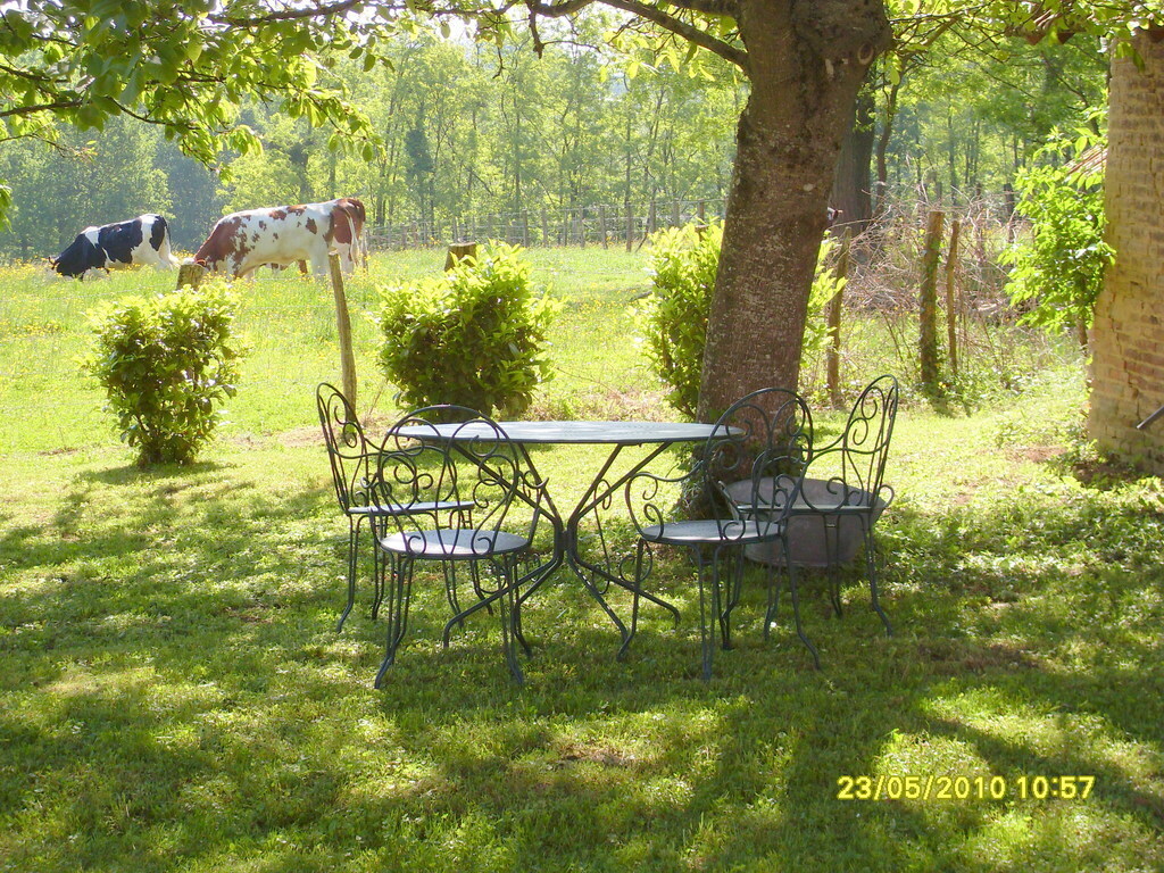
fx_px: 2724
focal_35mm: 81
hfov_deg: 24.1
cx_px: 582
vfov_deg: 18.2
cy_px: 436
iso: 80
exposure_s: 1/250
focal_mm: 13.5
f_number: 4.4
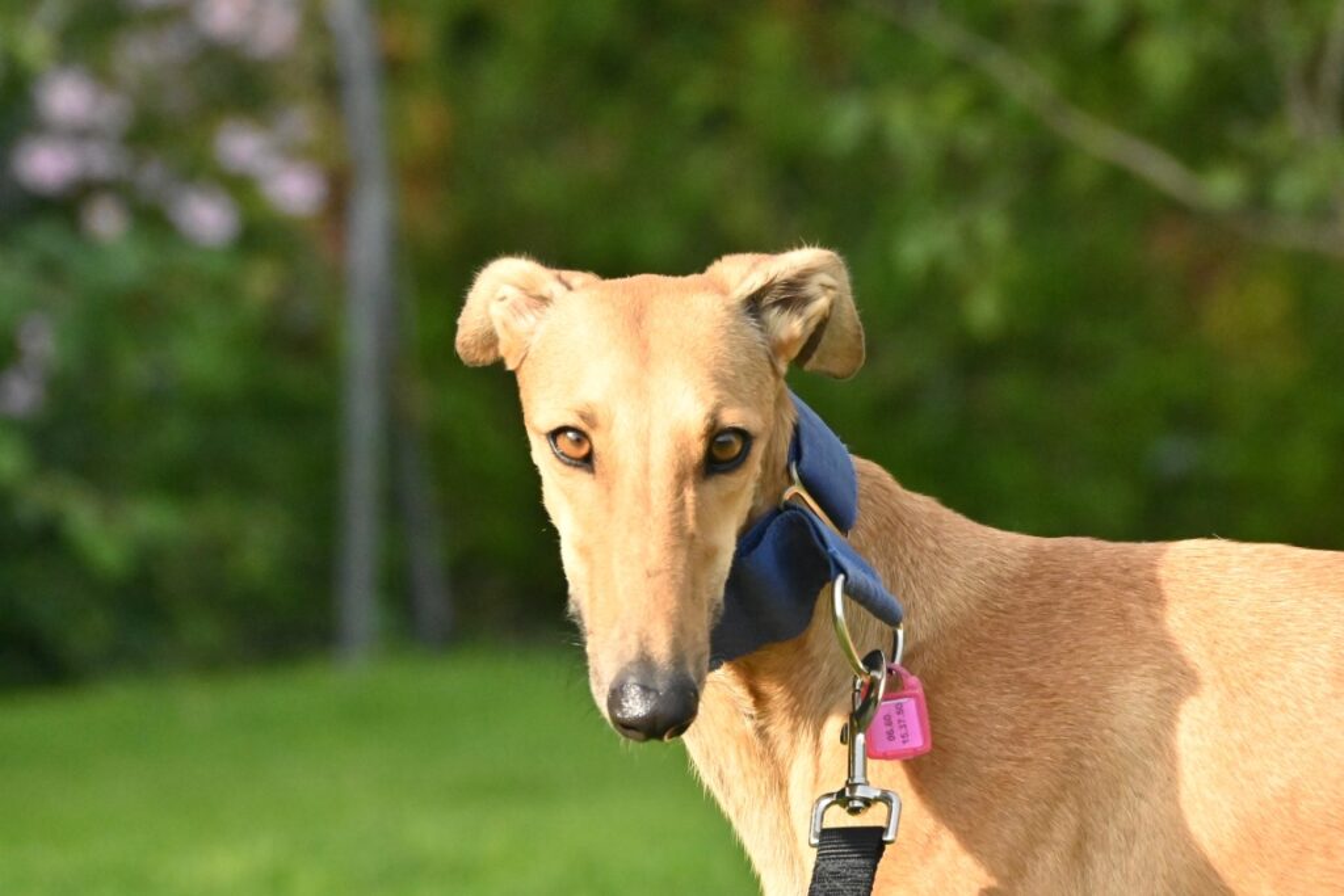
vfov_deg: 3.1
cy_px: 448
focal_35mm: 450
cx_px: 672
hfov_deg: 4.6
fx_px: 16801
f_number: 10
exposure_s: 1/4000
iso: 9000
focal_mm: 300
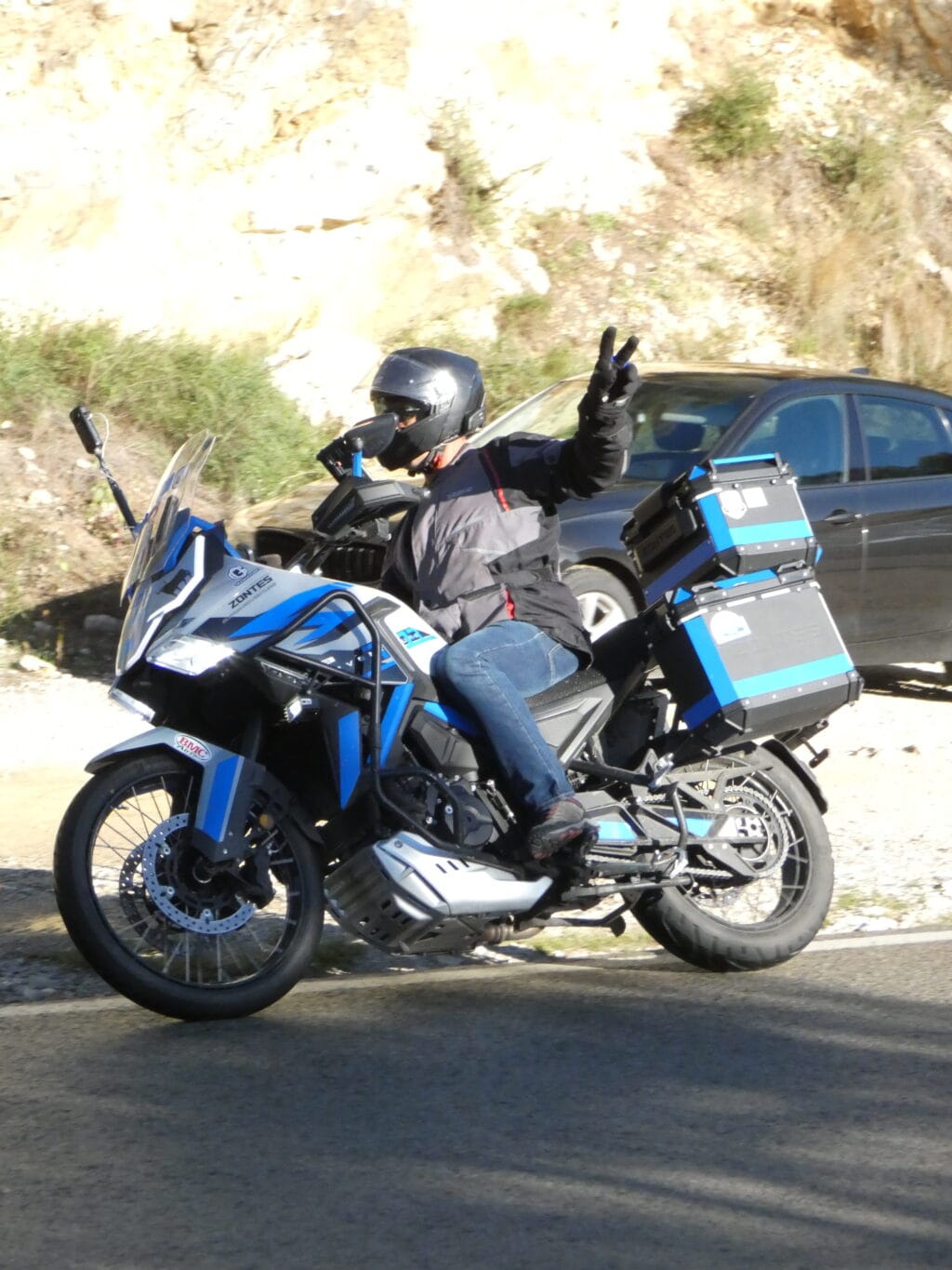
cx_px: 476
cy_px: 635
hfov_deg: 12.1
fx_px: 4473
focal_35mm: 122
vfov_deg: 16.1
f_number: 5.1
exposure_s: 1/1300
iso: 800
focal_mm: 21.9
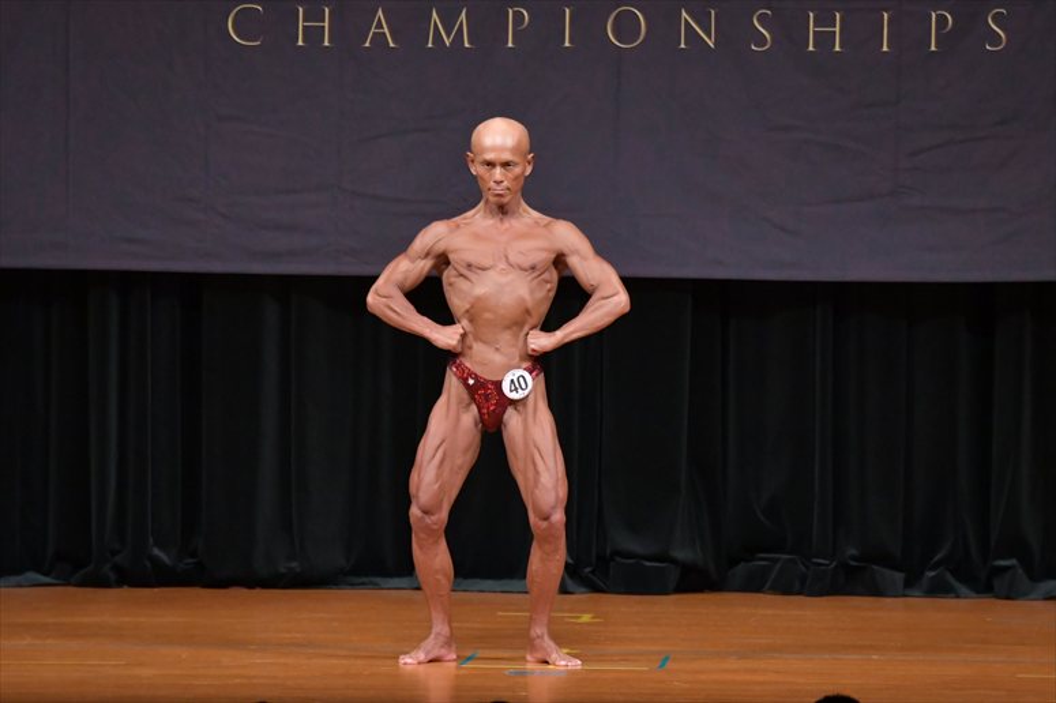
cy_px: 352
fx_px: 7476
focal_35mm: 255
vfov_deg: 5.4
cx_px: 528
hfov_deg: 8.1
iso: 5000
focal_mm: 170
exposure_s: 1/400
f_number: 5.6
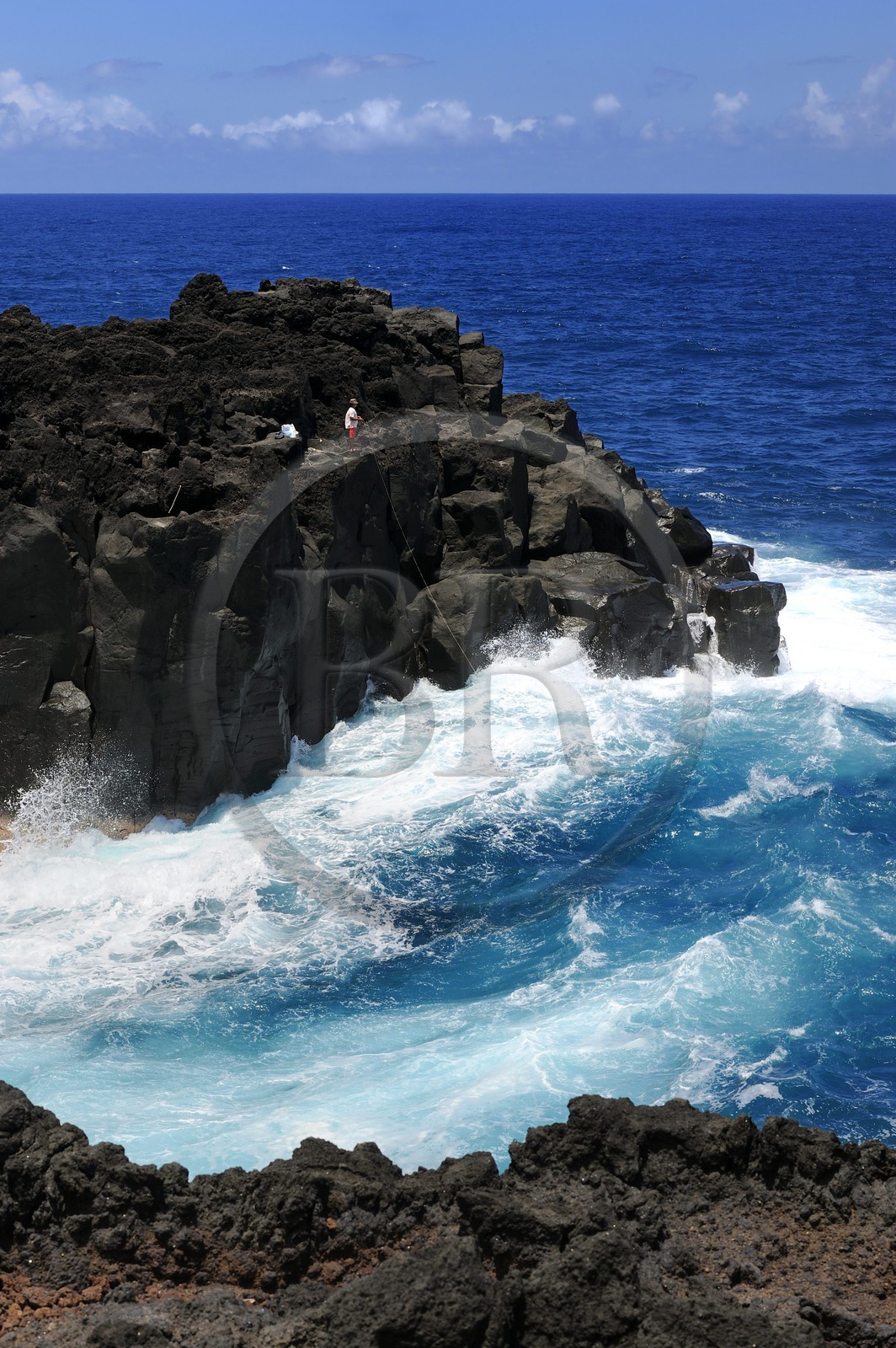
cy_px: 674
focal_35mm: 75
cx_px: 448
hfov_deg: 18.2
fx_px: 2805
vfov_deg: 27.0
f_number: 14
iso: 200
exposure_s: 1/320
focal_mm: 75
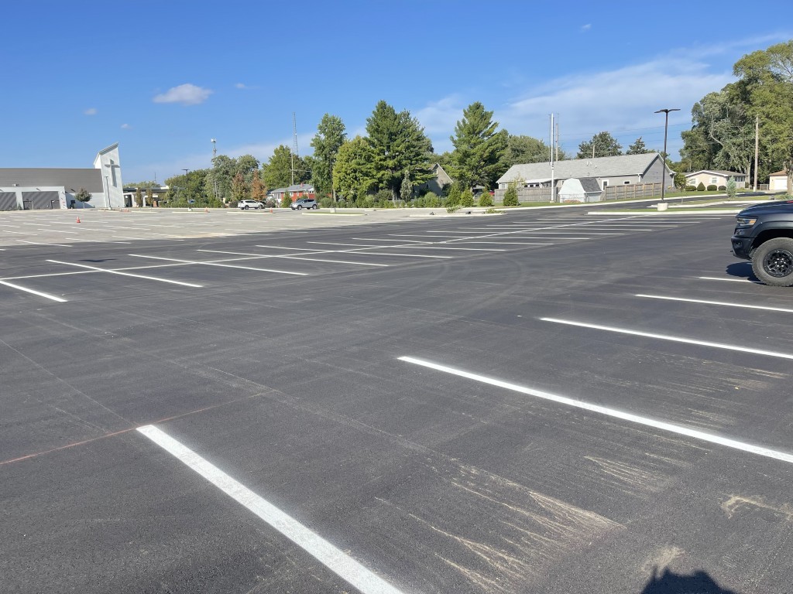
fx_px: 573
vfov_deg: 54.9
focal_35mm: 25
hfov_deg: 69.4
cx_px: 396
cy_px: 297
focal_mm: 5.1
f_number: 1.6
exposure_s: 1/3003
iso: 32
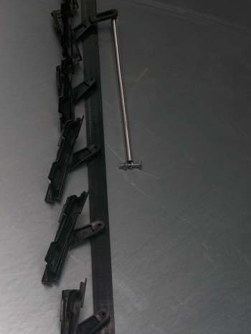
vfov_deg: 27.8
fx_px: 676
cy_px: 172
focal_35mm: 70
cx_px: 96
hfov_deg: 21.0
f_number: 3.1
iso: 80
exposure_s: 1/100
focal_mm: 6.3
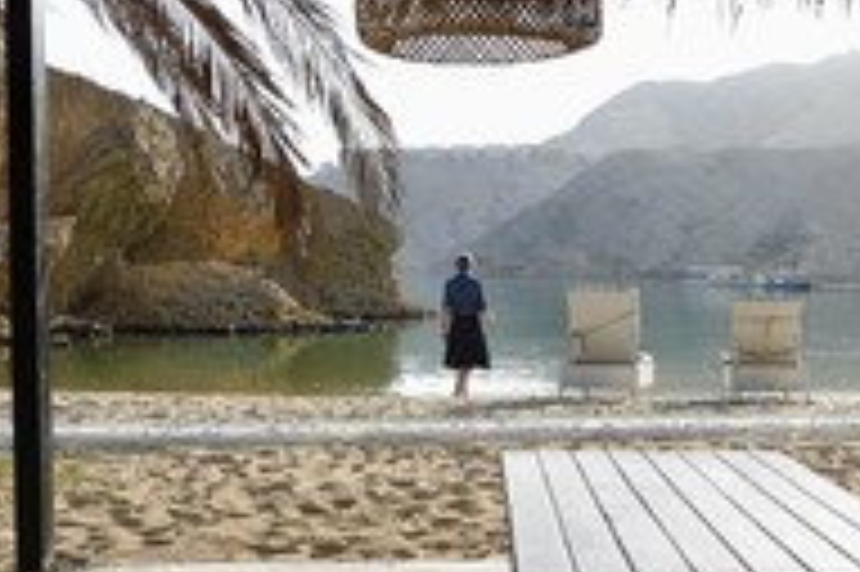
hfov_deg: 29.8
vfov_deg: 21.2
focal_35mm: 64
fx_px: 1528
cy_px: 324
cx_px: 817
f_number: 13
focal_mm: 29
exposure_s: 1/200
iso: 200
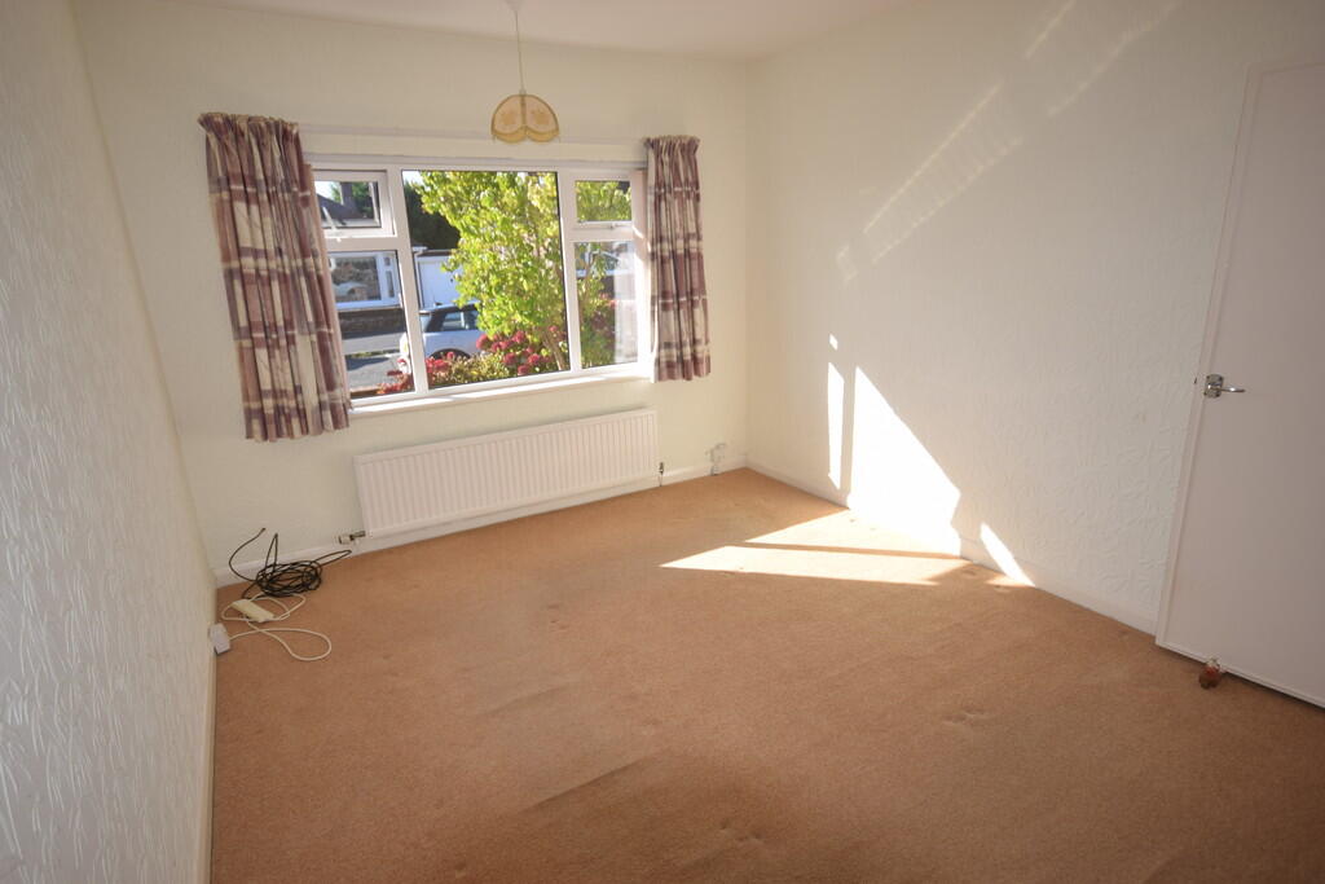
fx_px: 718
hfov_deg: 85.4
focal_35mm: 20
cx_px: 662
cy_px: 442
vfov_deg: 63.2
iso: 100
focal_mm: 13
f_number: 6.3
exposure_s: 1/160
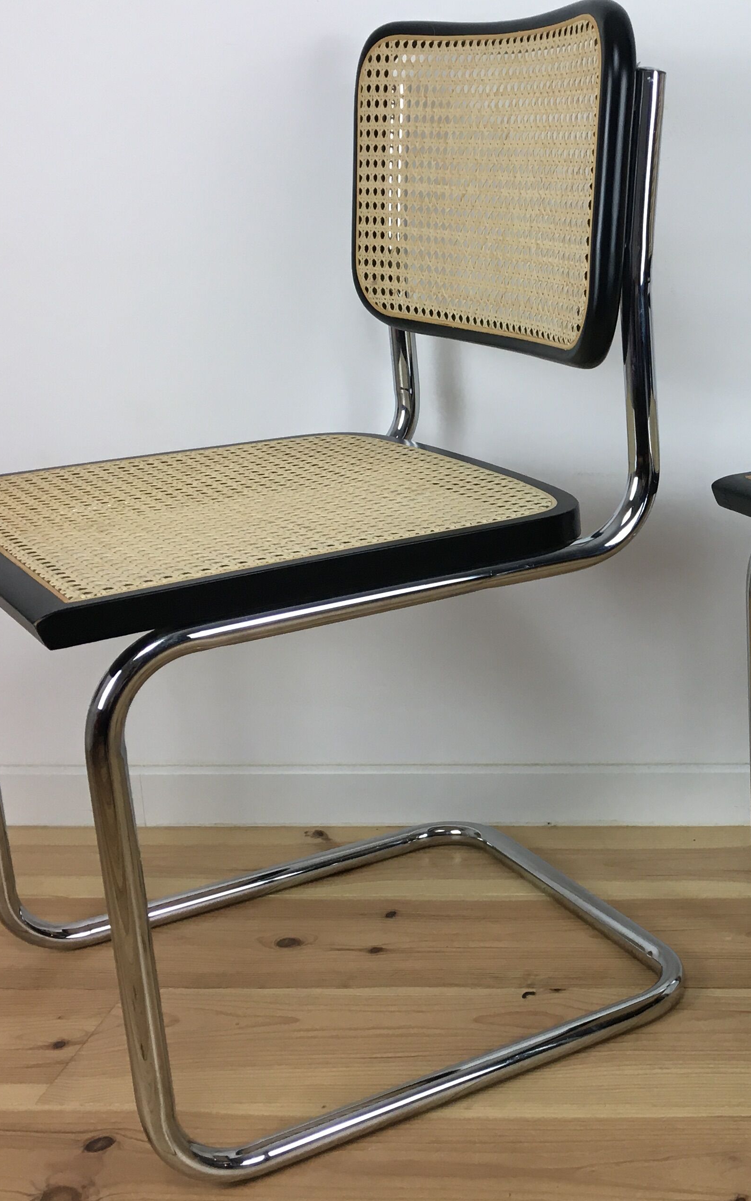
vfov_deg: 41.1
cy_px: 594
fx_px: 1604
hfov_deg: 25.1
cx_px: 755
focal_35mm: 49
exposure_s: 1/33
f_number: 2.2
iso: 25
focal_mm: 4.15
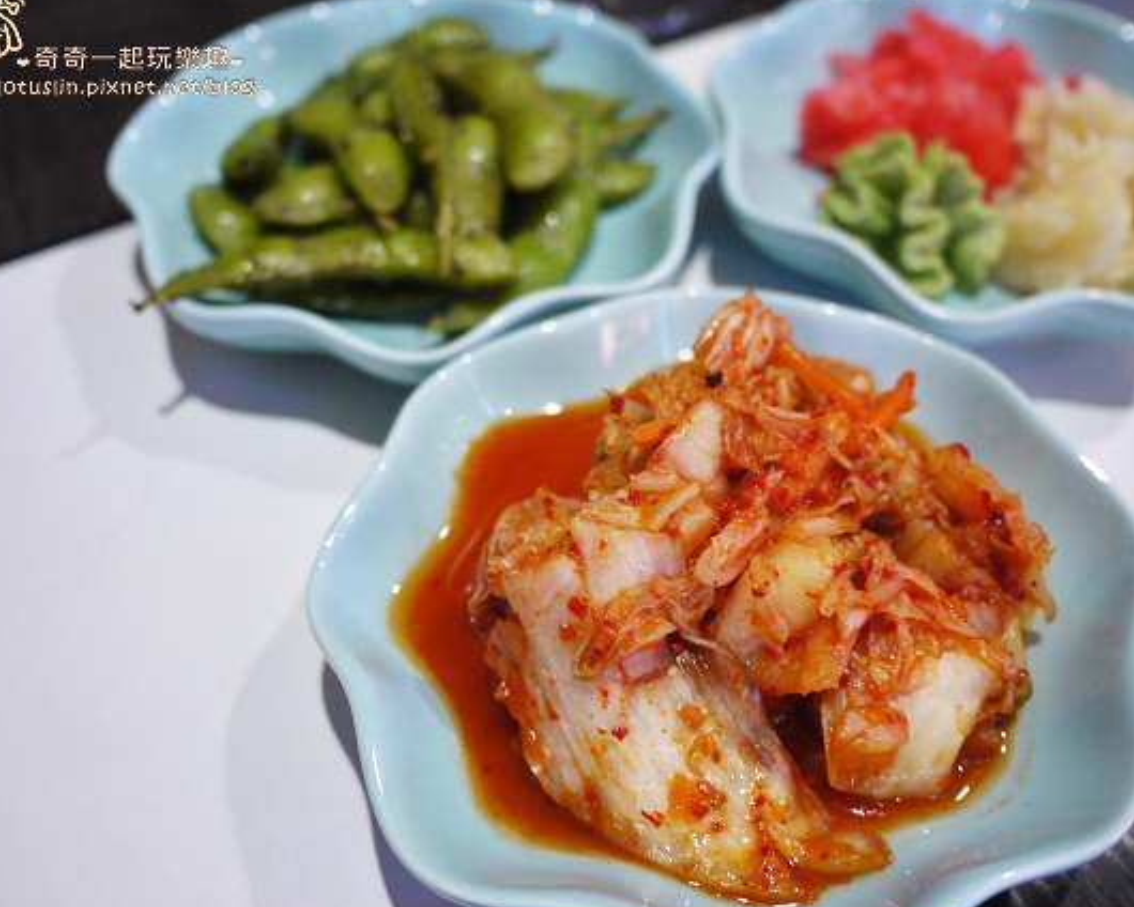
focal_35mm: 33
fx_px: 1108
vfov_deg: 44.5
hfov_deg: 54.2
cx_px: 591
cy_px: 488
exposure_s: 1/13
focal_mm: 14
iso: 400
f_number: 2.5
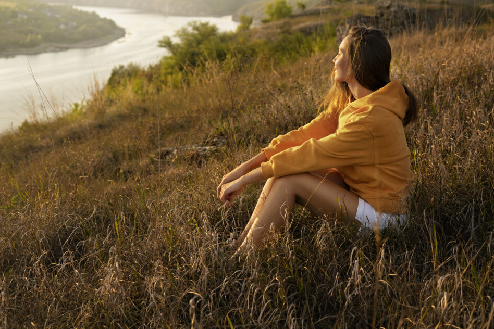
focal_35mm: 54
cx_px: 264
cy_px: 152
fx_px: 741
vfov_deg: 25.1
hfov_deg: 36.9
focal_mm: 50
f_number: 4.5
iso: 320
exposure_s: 1/200
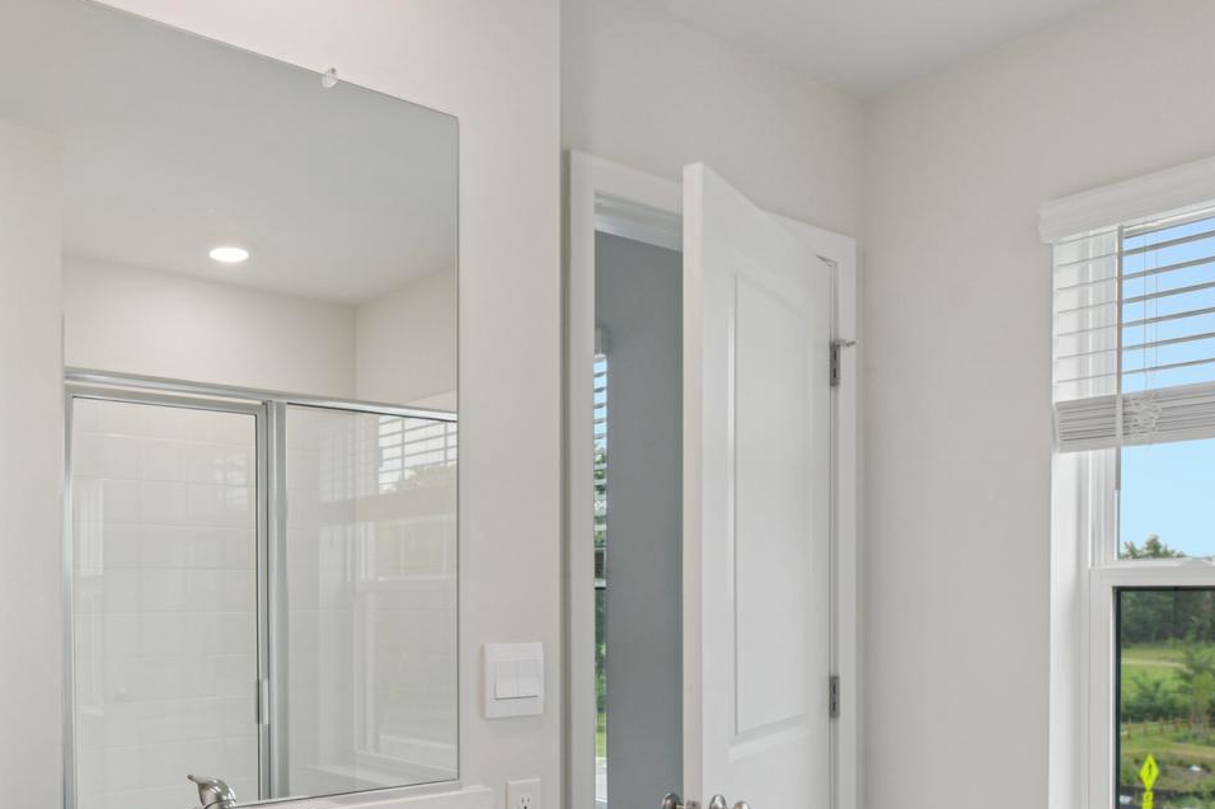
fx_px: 1012
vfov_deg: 42.4
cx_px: 348
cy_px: 595
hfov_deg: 59.6
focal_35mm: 30
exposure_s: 1/20
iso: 100
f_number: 8
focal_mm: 14
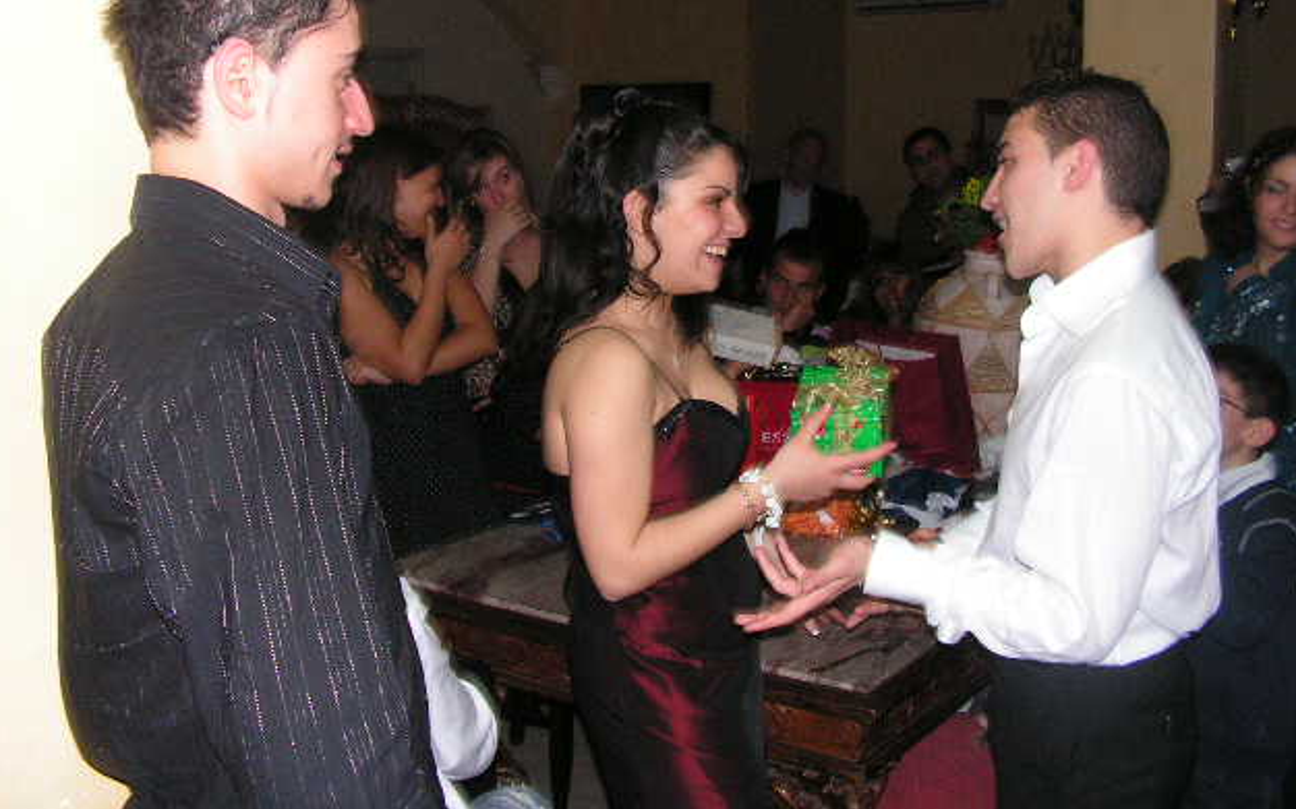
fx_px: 1377
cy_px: 329
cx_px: 640
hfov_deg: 50.4
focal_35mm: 39
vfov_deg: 32.7
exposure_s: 1/40
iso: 200
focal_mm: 6
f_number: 3.2
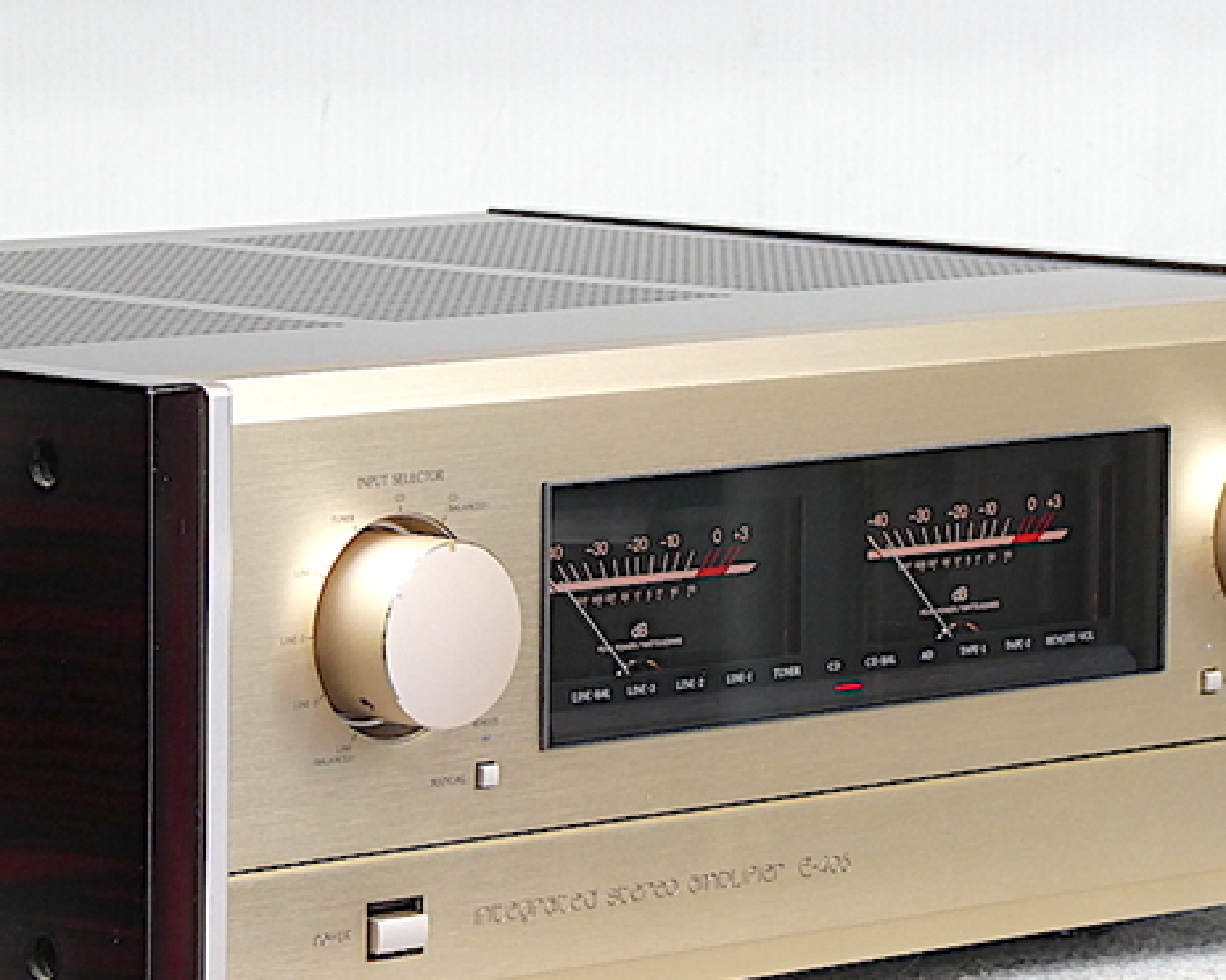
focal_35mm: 198
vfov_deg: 7.8
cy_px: 555
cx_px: 375
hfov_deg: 9.7
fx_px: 7183
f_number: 5
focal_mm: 17.5
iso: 200
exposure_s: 1/6
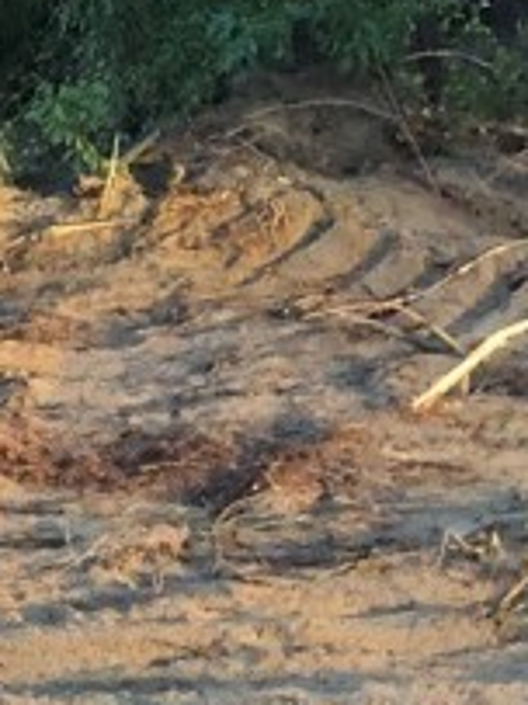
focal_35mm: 106
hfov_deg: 12.9
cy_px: 340
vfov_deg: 18.6
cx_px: -358
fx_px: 2158
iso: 100
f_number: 1.8
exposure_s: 1/4
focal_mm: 4
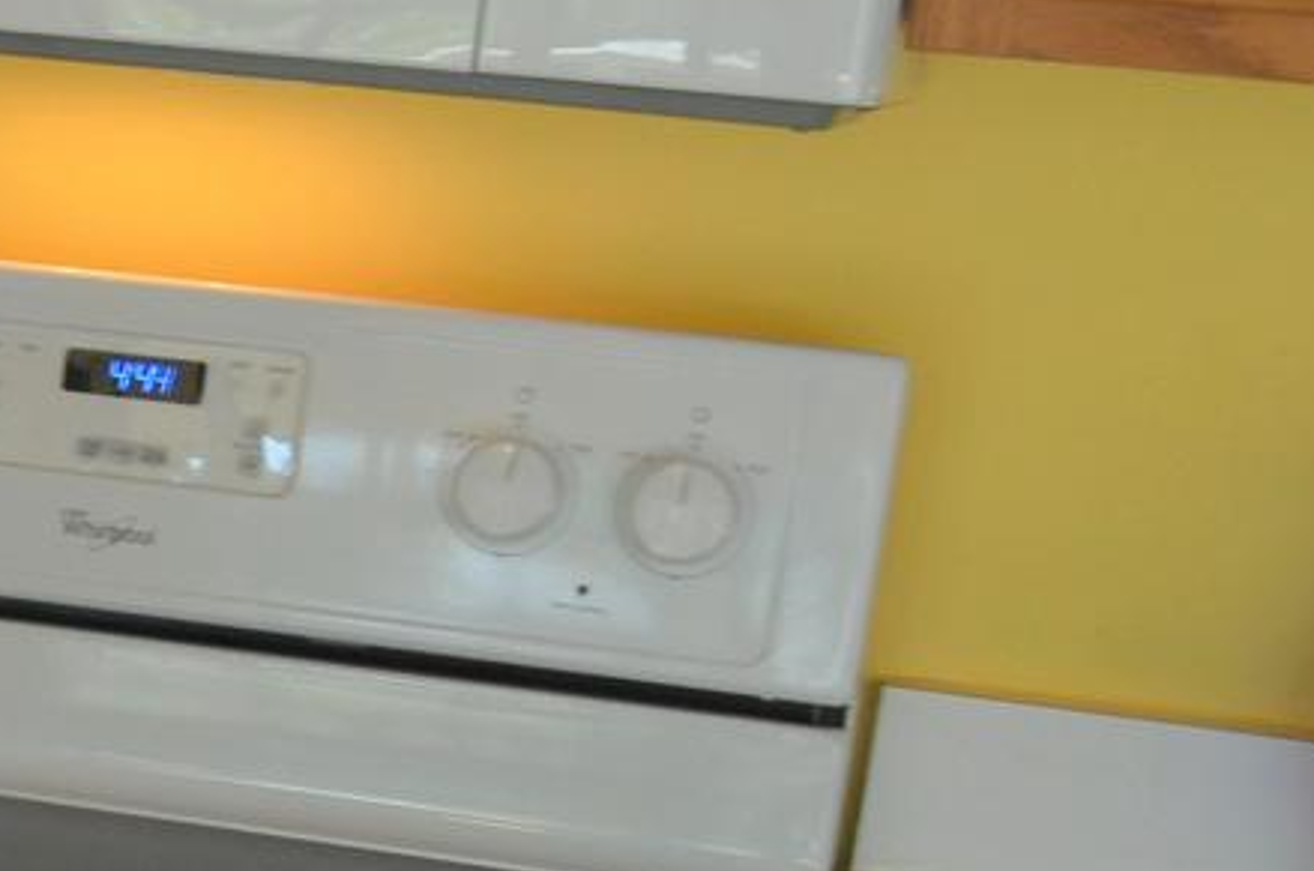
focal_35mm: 126
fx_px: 4591
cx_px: -1371
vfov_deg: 10.7
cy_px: 997
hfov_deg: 13.7
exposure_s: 1/100
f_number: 5
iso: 400
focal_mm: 18
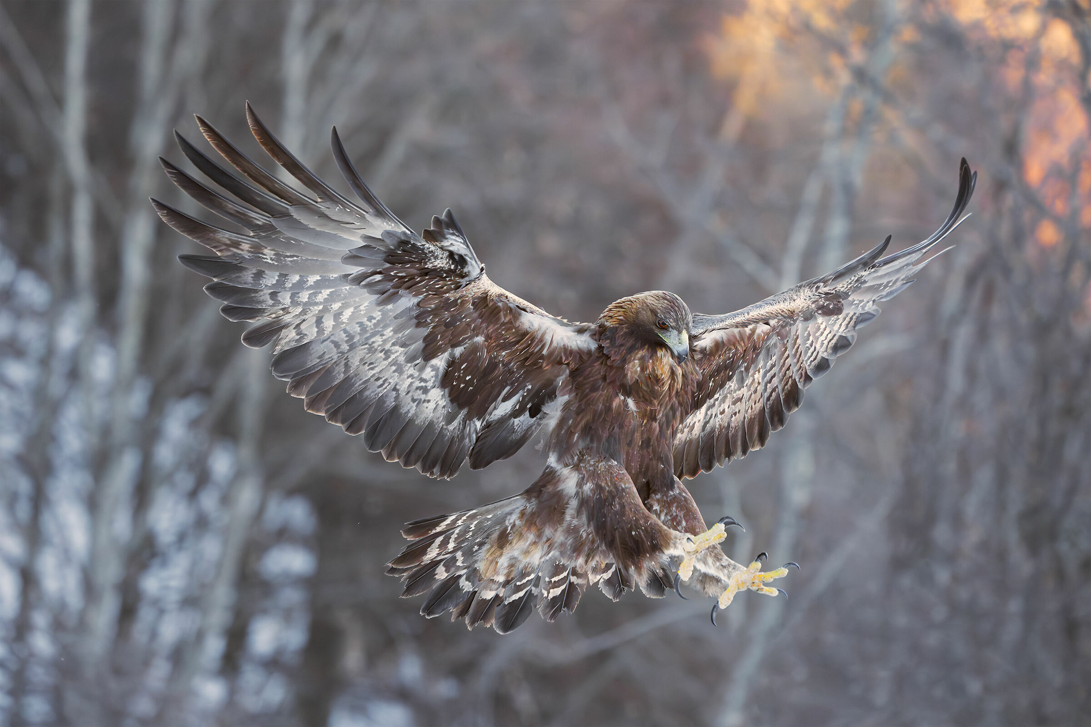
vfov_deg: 5.4
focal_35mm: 256
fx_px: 7758
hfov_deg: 8.0
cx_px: 546
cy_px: 364
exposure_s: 1/2500
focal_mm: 256
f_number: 6.3
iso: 8000
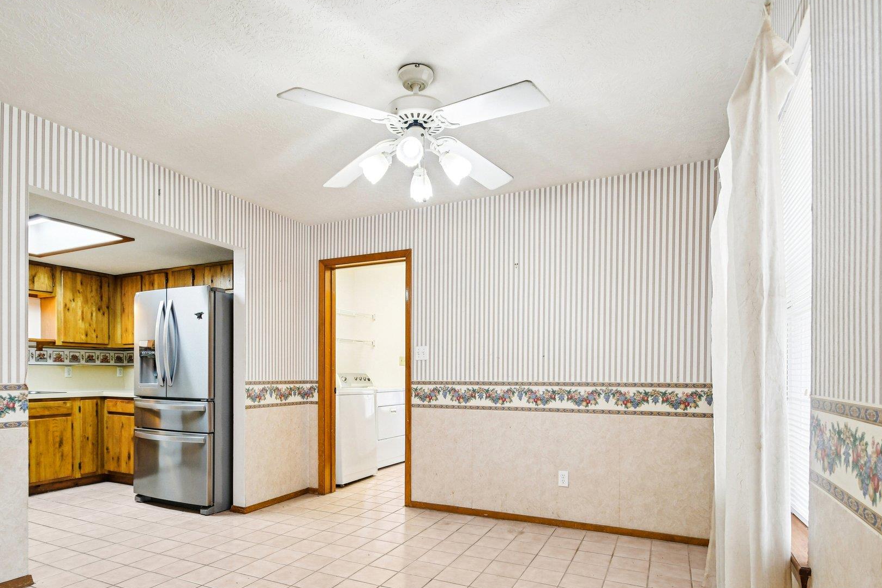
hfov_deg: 86.8
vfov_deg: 63.9
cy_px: 356
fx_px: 465
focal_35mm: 19
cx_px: 418
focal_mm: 10
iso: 400
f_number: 8
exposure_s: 1/8
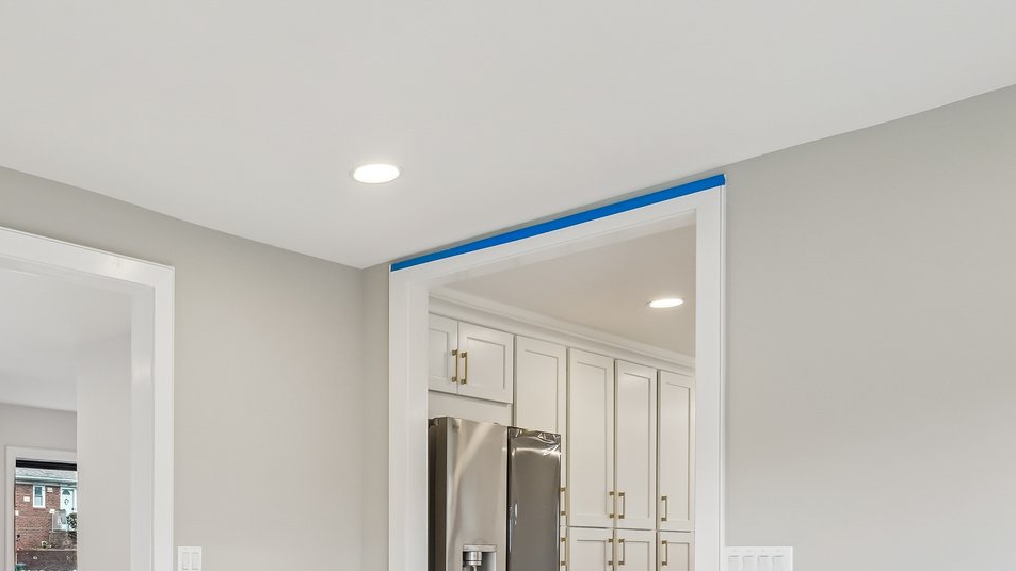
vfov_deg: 30.2
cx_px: 227
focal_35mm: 36
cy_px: 591
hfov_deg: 52.3
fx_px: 970
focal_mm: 16
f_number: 8
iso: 400
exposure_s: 1/30
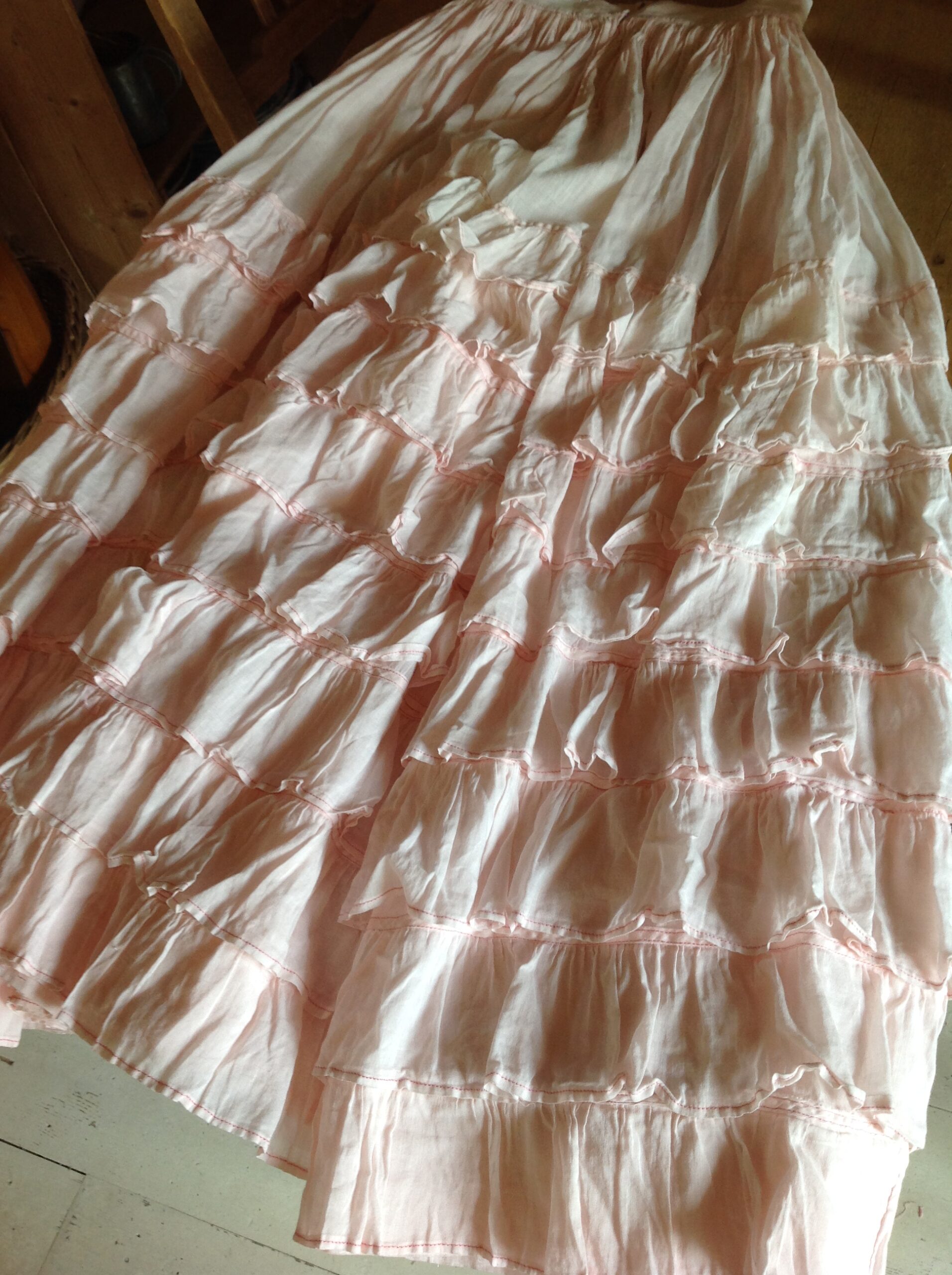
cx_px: 476
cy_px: 638
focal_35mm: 35
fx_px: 1287
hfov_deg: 40.6
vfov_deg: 52.7
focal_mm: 4.28
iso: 50
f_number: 2.4
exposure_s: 1/24
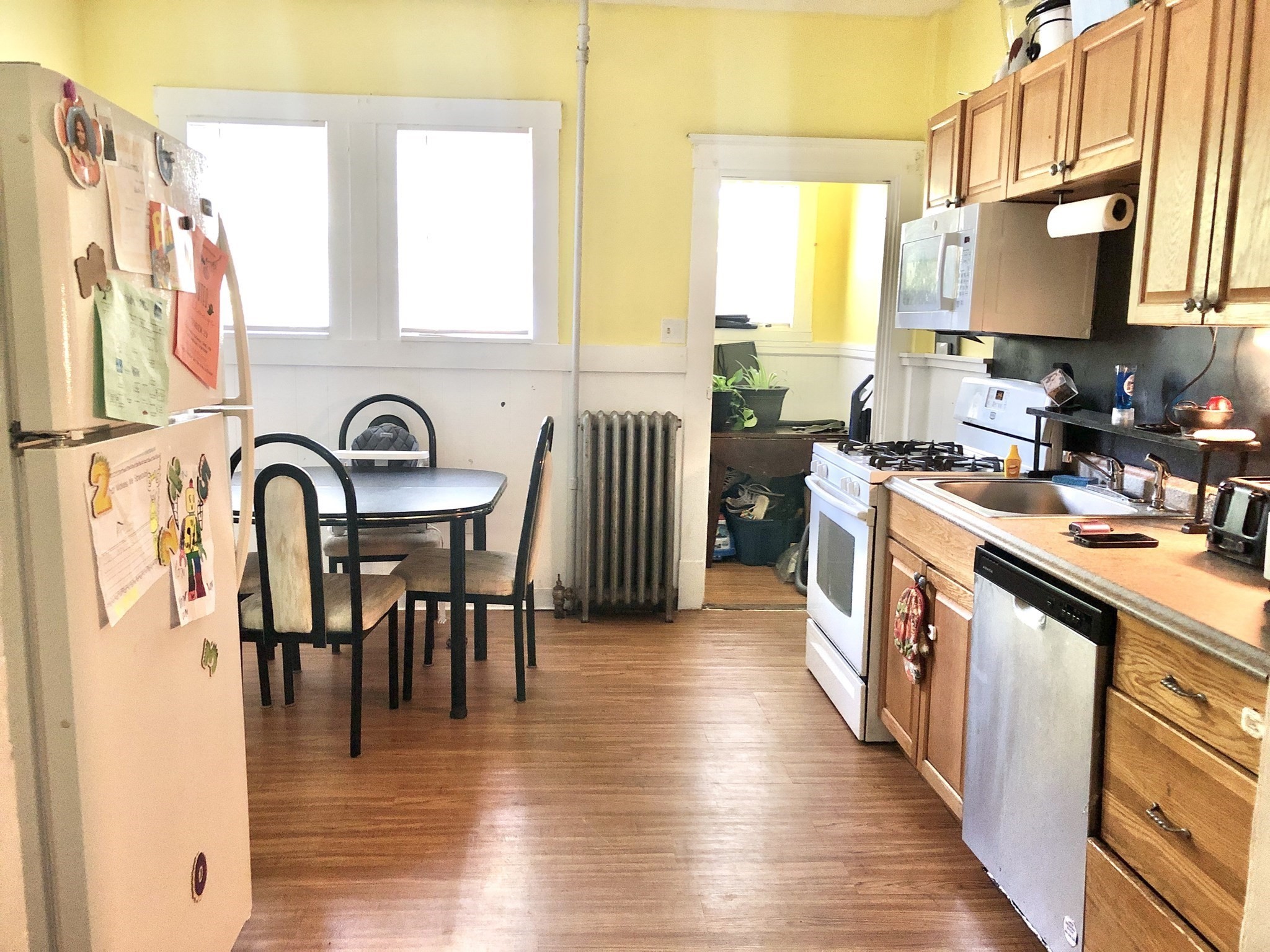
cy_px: 476
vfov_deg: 49.7
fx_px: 1027
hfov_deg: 63.4
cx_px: 635
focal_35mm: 28
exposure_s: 1/15
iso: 100
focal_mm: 4
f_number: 1.8
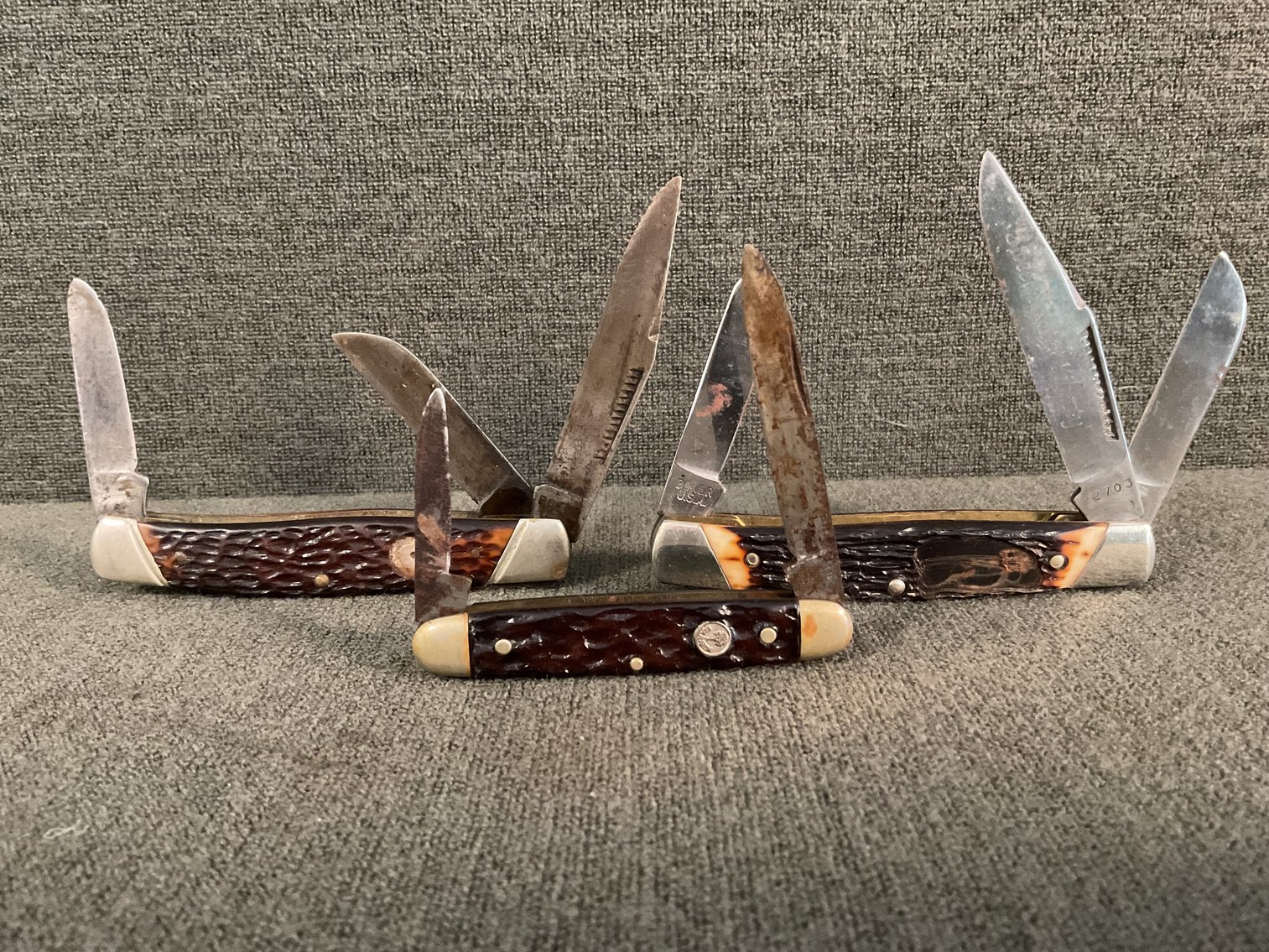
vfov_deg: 48.2
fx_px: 1063
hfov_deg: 61.7
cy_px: 476
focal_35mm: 29
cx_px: 634
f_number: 1.8
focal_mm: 3
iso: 500
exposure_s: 1/30
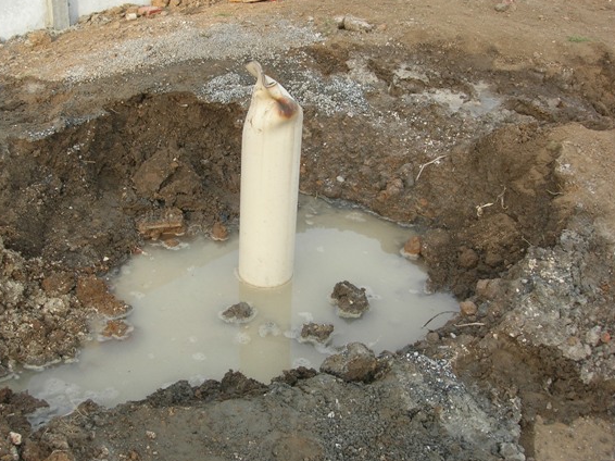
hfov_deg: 43.8
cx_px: 283
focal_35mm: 43
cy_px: 215
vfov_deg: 33.6
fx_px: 764
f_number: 4.8
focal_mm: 7.8
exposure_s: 1/120
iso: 64
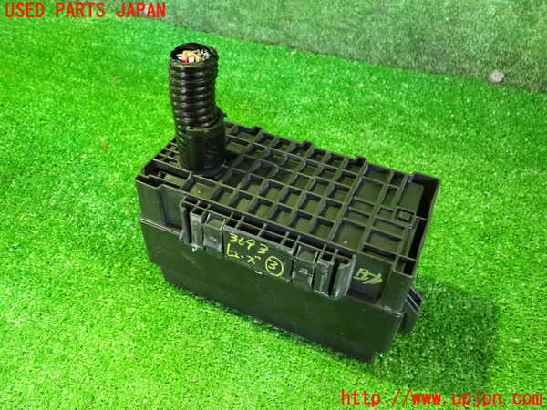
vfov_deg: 46.8
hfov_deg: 60.0
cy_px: 205
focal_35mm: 30
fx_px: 474
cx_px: 274
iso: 1250
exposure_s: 1/30
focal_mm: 5.4
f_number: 2.3
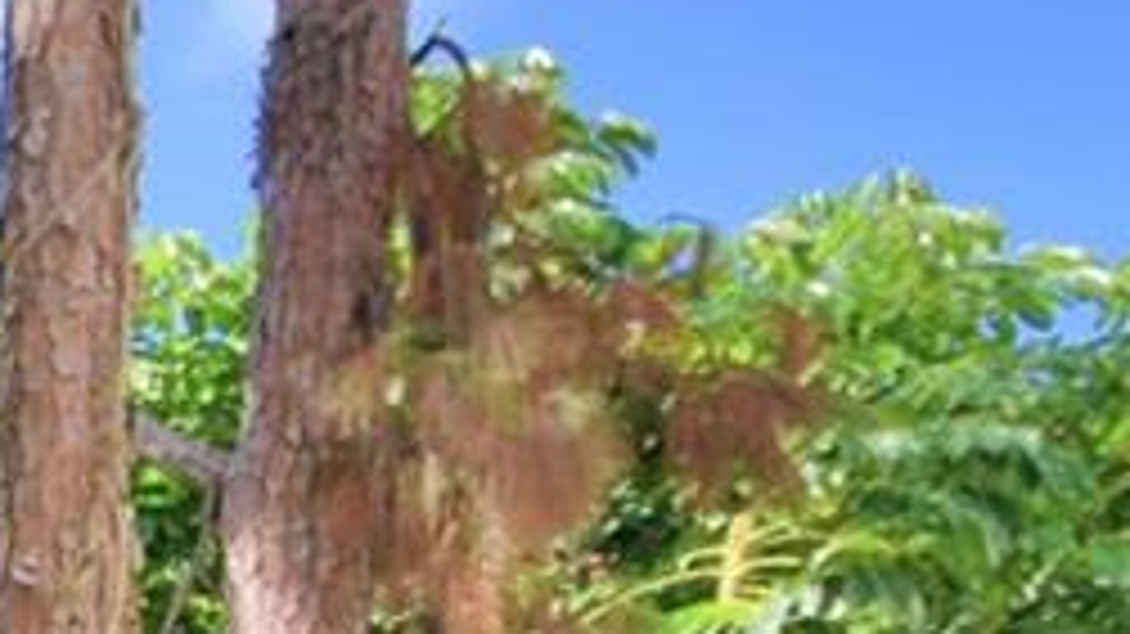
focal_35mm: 100
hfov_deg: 15.3
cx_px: -1355
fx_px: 2995
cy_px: 1614
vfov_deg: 10.2
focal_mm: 10
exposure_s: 1/500
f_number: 4.5
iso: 100
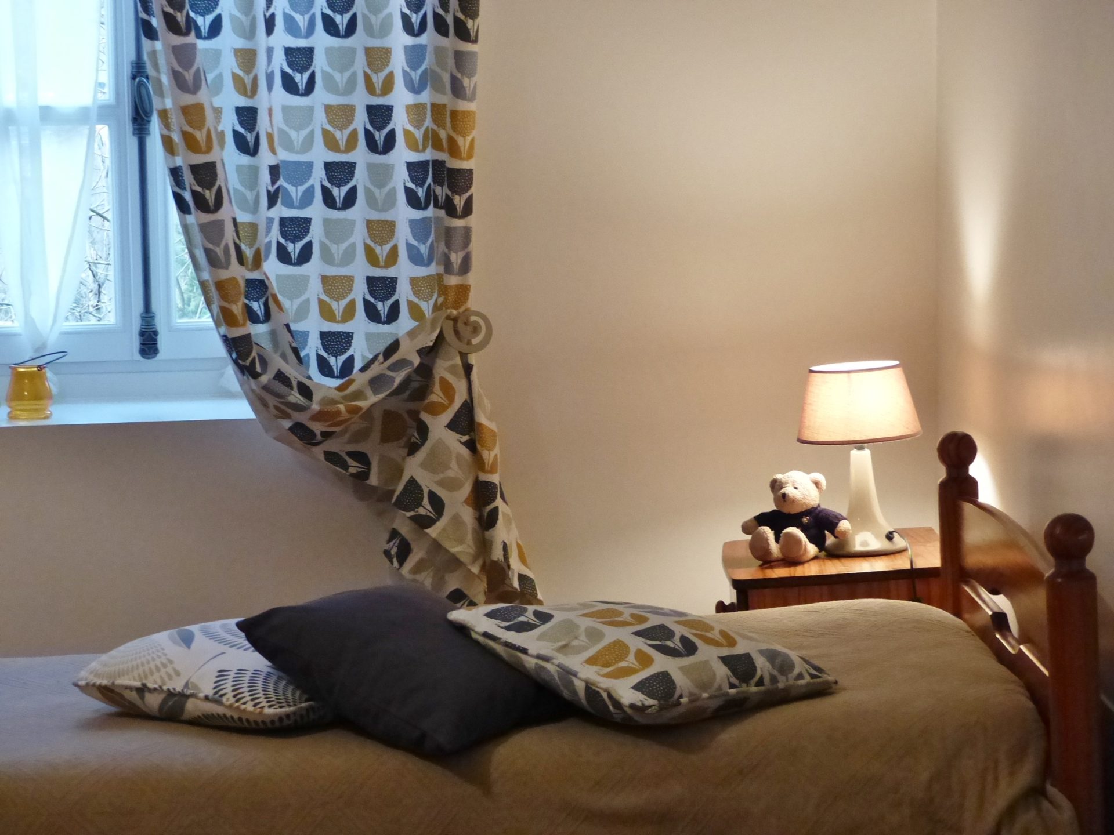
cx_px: 557
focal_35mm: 91
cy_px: 418
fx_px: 2929
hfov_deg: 21.5
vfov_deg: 16.2
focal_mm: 16.4
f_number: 2.8
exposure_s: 1/50
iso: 800
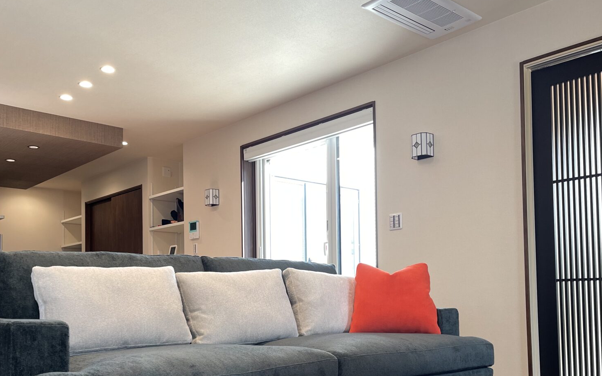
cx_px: 258
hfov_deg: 53.8
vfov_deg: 34.7
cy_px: 276
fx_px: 591
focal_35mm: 36
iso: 100
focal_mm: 5.1
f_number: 1.6
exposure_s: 1/120
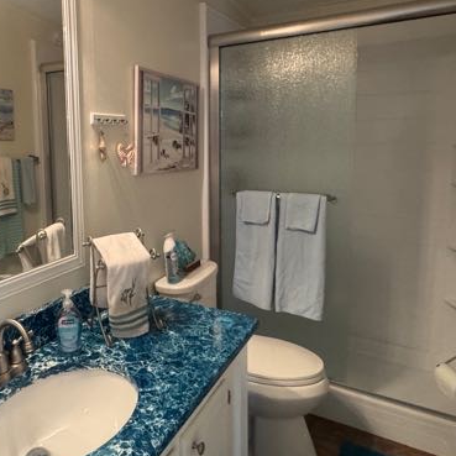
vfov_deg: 56.8
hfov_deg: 55.8
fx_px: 417
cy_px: 181
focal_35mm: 28
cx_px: 142
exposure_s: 1/60
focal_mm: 2.22
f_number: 2.2
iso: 800
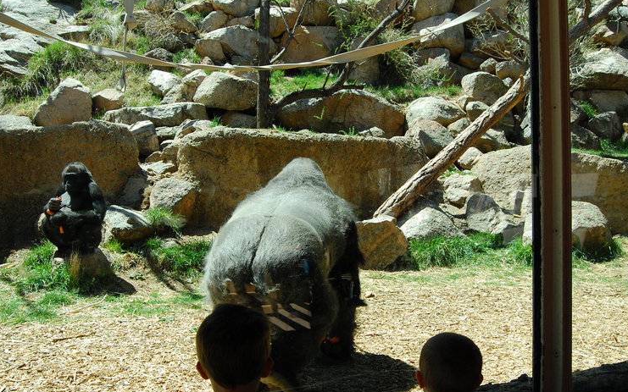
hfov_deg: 58.1
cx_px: 323
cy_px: 209
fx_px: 565
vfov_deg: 38.3
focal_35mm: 33
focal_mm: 20
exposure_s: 1/250
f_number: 9
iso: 400
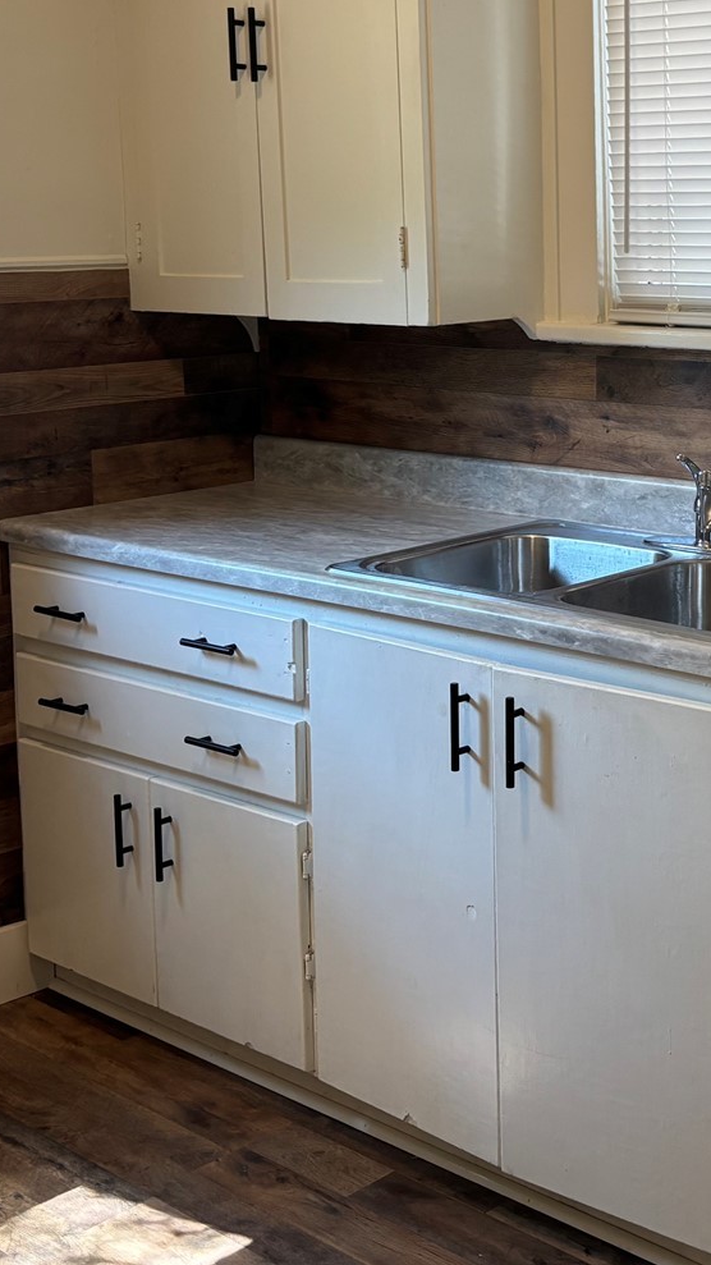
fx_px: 1844
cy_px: 426
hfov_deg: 21.6
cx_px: 559
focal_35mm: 55
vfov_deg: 37.5
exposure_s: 1/120
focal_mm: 5.96
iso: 100
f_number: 1.6
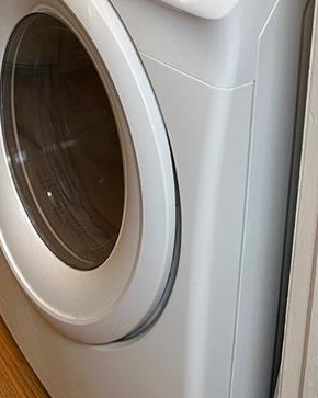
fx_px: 989
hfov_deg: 18.2
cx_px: 88
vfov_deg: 20.0
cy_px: -177
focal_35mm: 84
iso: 125
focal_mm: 5.7
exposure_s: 1/60
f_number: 1.5
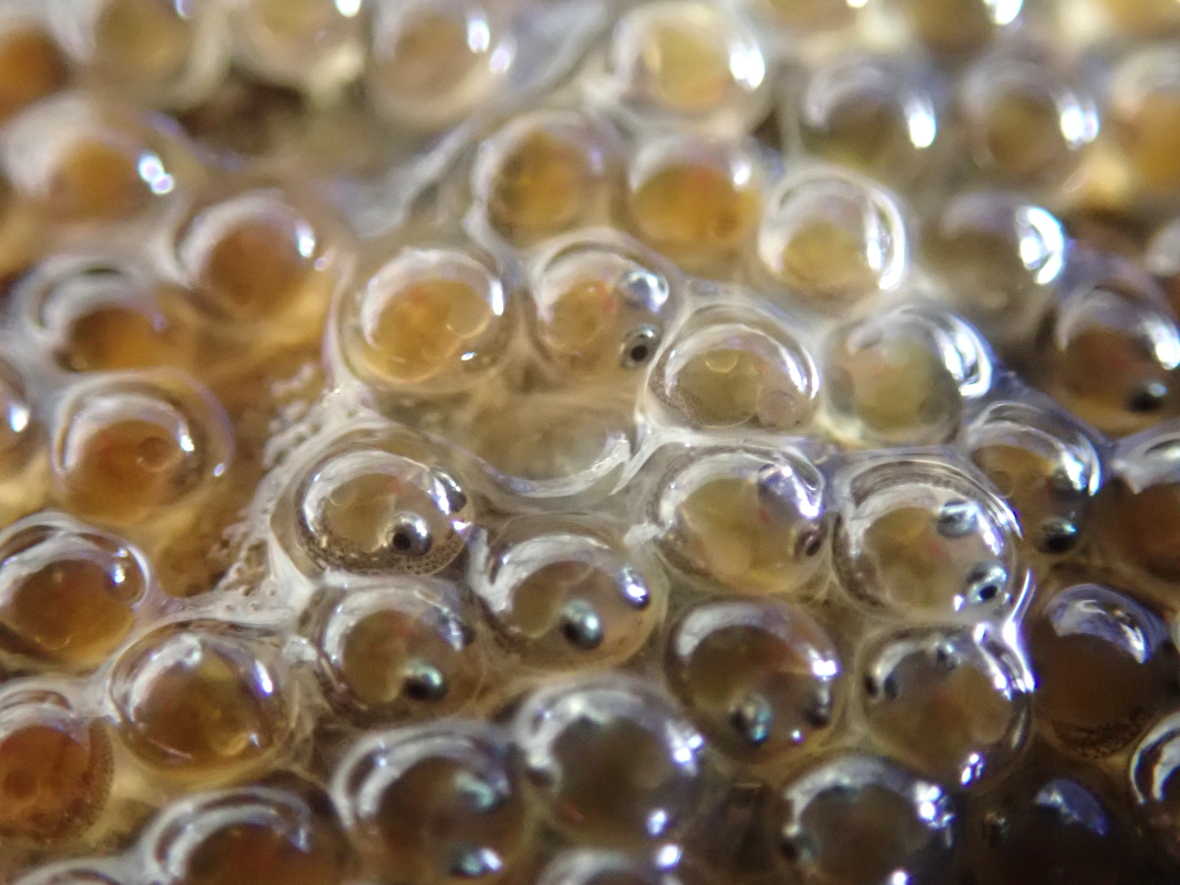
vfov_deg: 21.0
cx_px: 590
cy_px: 442
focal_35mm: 70
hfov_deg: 27.8
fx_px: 2386
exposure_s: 1/20
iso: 1600
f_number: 4
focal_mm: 12.6
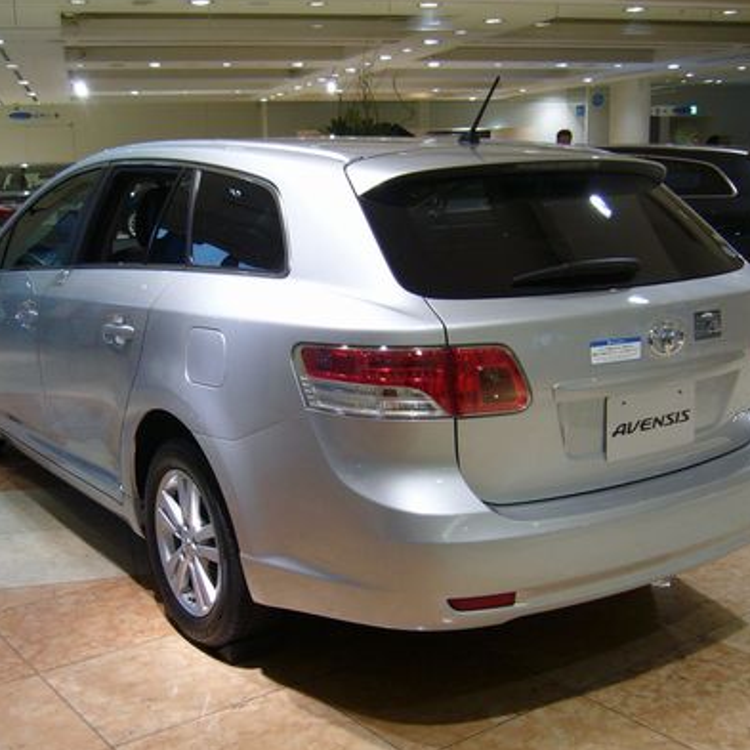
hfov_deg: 40.0
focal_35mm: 42
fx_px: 1030
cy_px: 376
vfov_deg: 40.0
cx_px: 350
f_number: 2.8
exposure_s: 1/25
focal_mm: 5.8
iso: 100
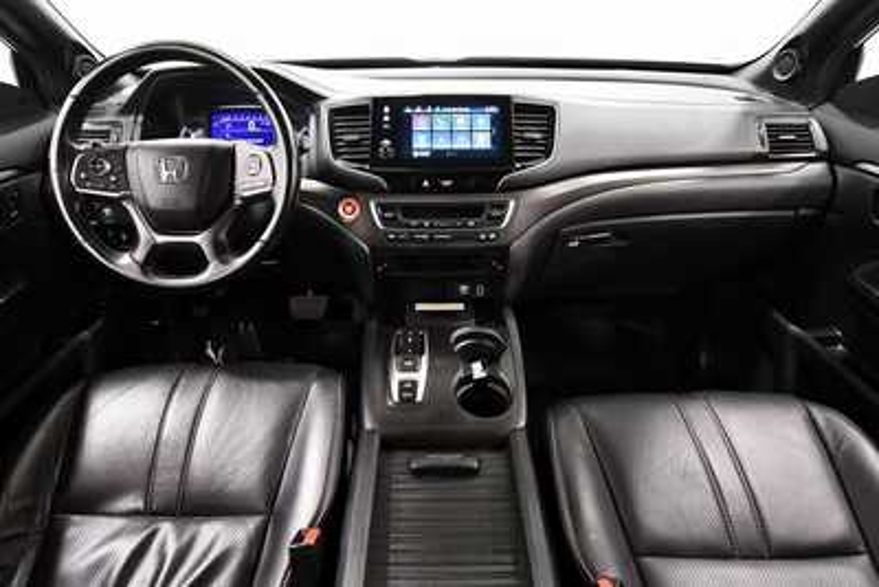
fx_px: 464
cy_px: 294
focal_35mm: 19
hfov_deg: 86.9
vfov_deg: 64.6
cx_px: 440
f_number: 4.8
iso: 4000
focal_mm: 13
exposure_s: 1/60
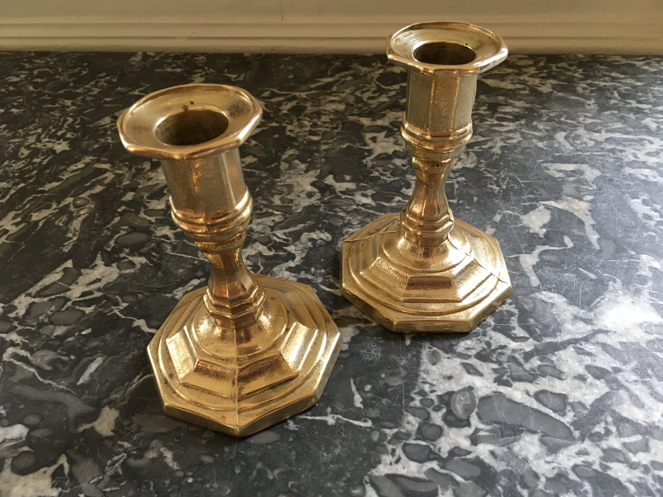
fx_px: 555
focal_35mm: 29
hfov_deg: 61.7
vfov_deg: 48.2
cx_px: 332
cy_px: 248
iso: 125
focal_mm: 4.15
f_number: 2.2
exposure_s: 1/33
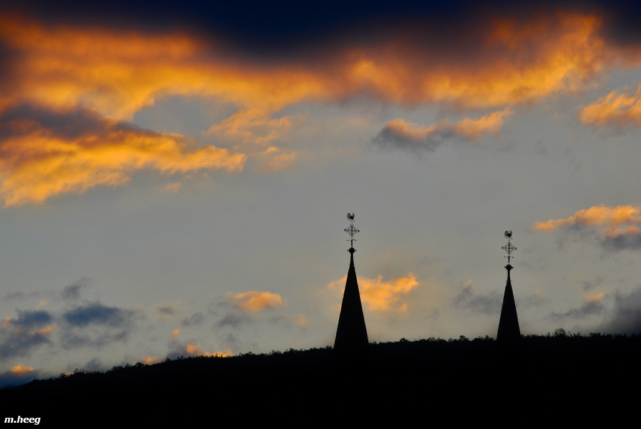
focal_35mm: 248
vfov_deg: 5.6
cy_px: 214
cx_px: 320
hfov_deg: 8.3
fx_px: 4411
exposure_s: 1/200
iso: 200
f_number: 10
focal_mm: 165
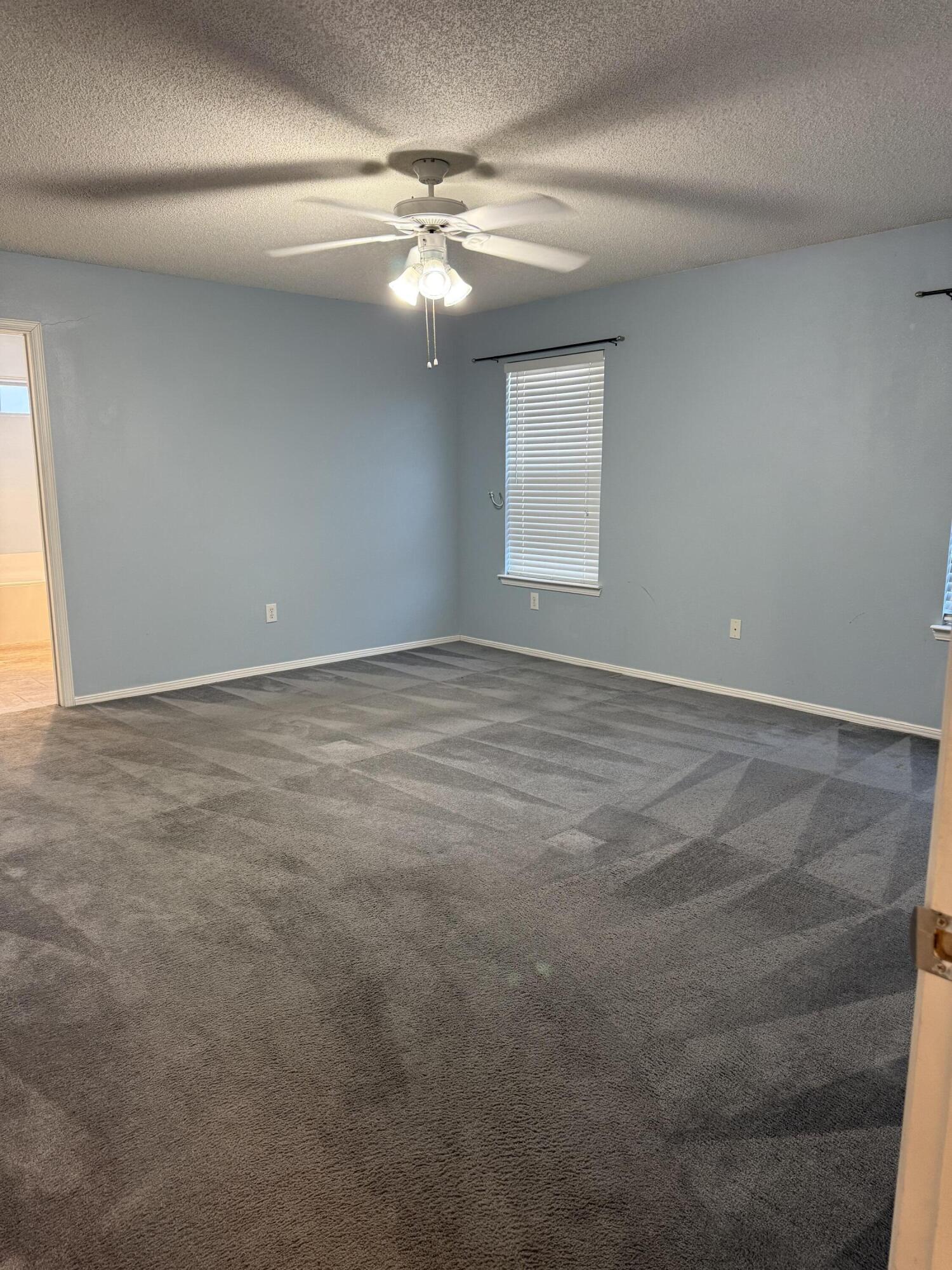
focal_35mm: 24
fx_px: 880
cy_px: 635
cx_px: 476
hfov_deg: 56.8
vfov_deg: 71.6
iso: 250
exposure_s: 1/60
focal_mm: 6.76
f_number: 1.78
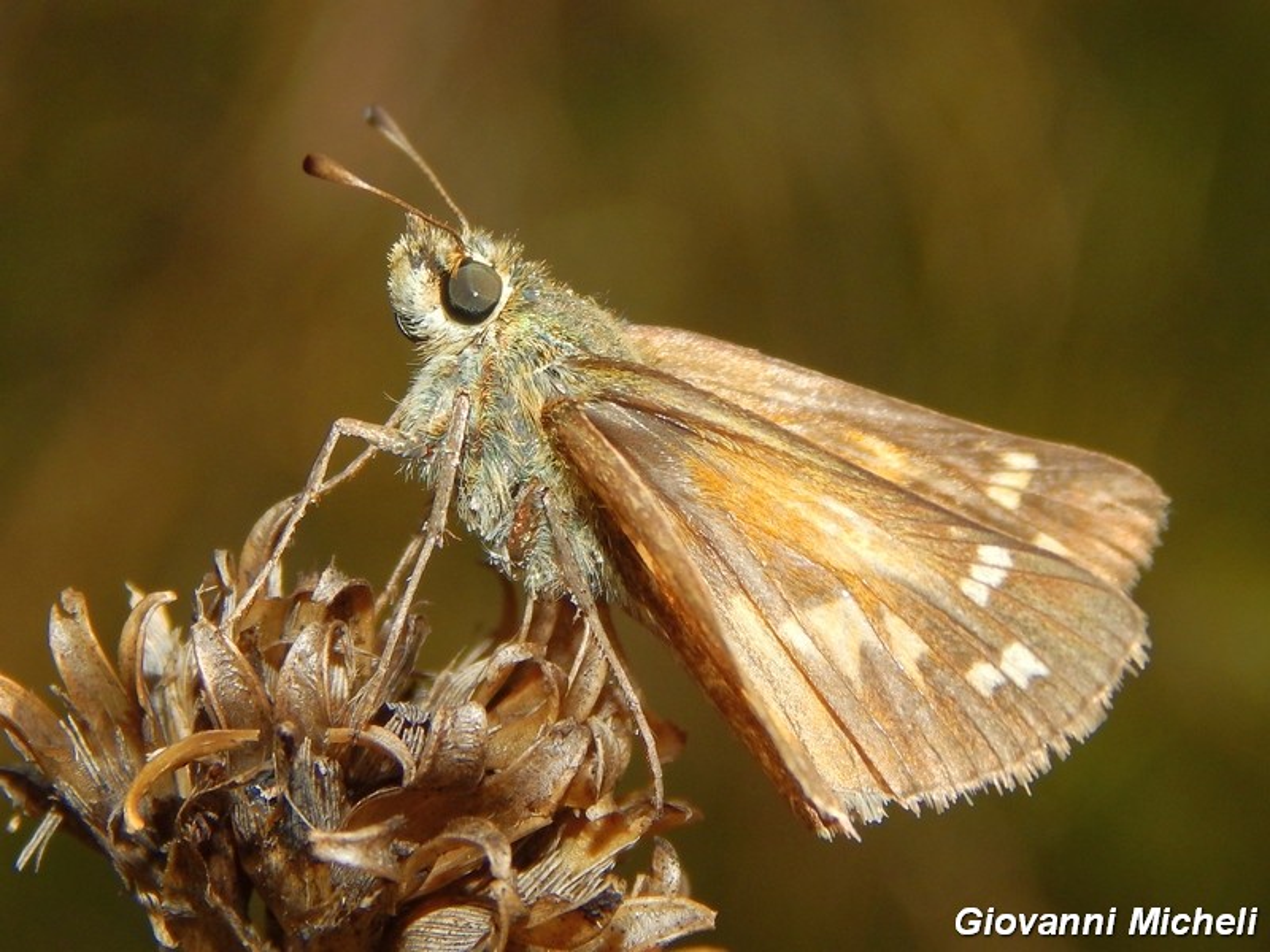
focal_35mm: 115
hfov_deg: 17.1
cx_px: 635
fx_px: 4219
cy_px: 476
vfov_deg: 12.9
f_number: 9.2
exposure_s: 1/200
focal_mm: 20.5
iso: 125
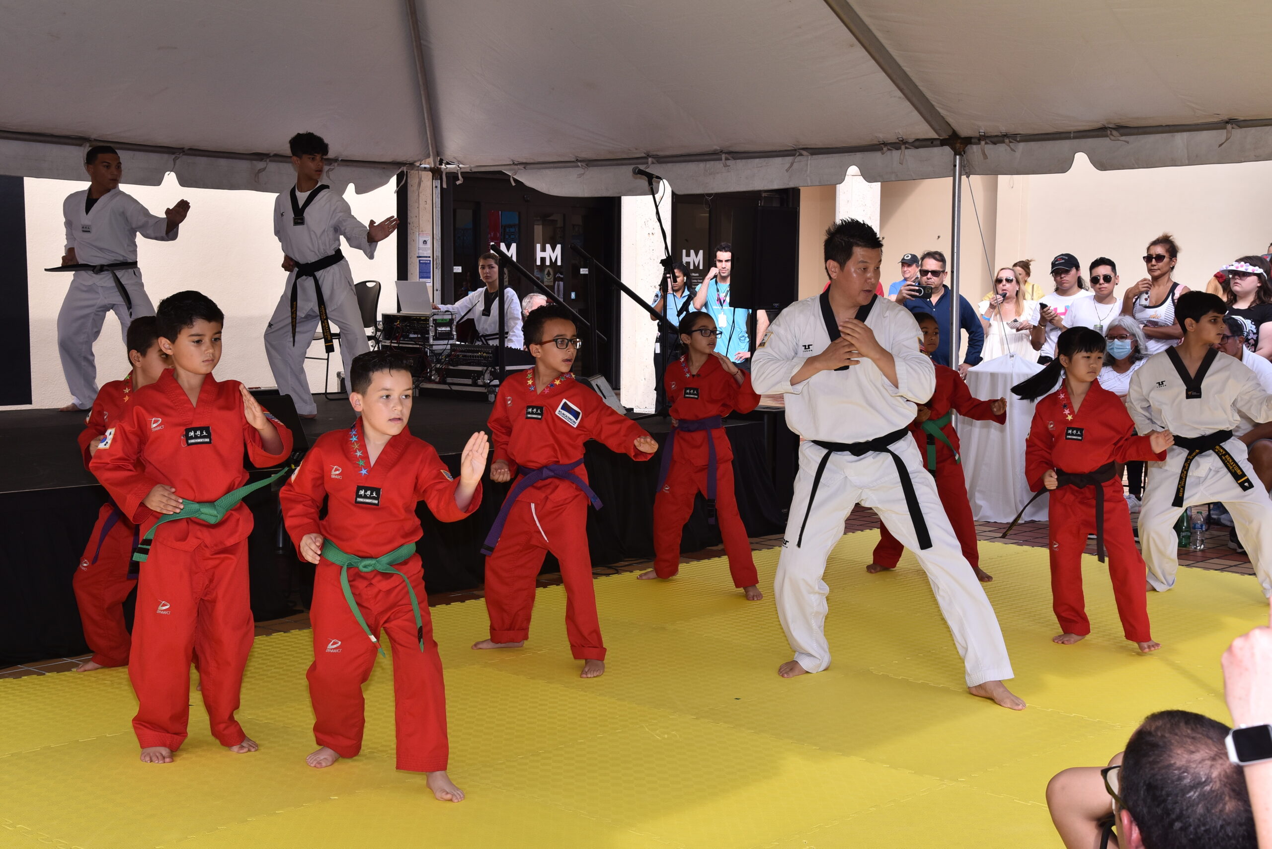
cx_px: 636
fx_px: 1767
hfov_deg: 39.6
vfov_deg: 27.0
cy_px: 424
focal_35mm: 50
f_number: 10
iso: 400
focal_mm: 50
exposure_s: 1/250
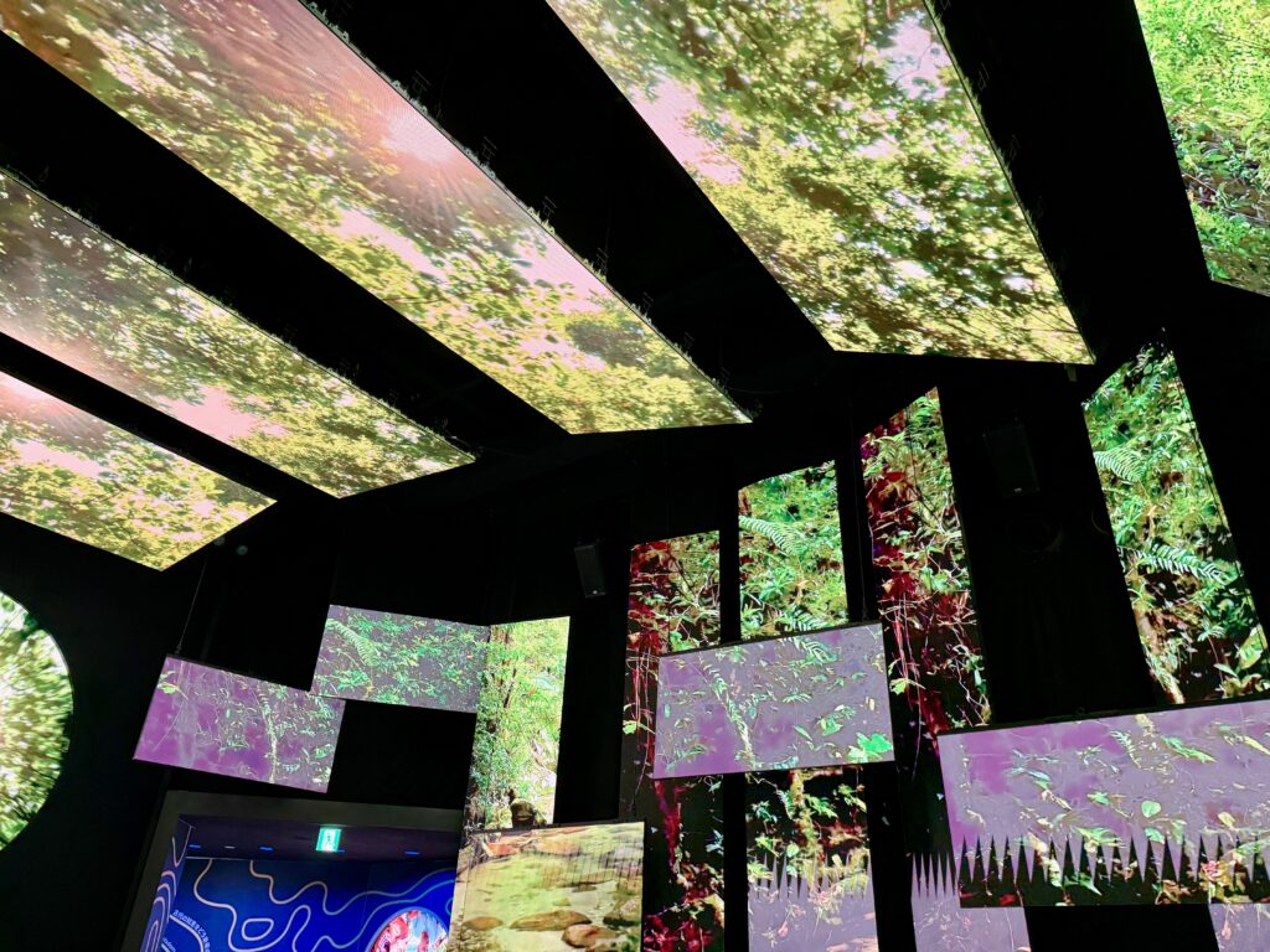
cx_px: 635
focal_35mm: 24
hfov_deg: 71.6
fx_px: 881
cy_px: 476
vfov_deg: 56.8
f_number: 1.78
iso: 250
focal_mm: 6.76
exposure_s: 1/60
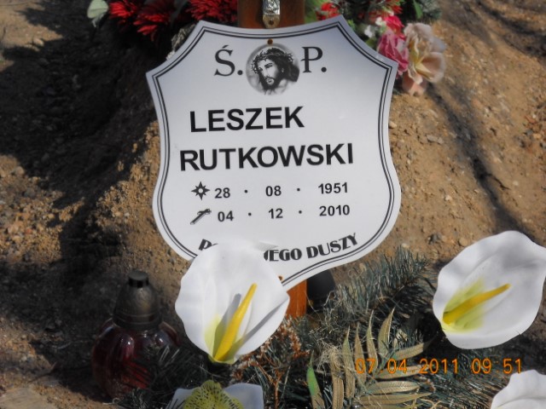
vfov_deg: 10.2
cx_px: 273
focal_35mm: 145
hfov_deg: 13.6
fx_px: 2287
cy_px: 204
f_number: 11.9
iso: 64
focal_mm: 24.03
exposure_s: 1/184
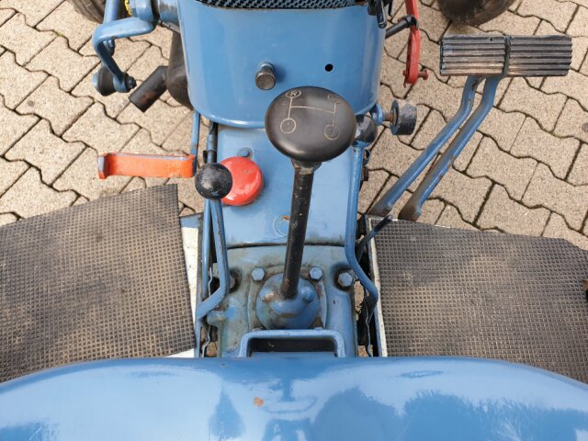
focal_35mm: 26
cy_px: 220
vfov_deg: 53.1
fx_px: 442
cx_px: 294
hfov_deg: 67.3
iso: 50
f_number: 2.4
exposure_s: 1/188
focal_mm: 4.3
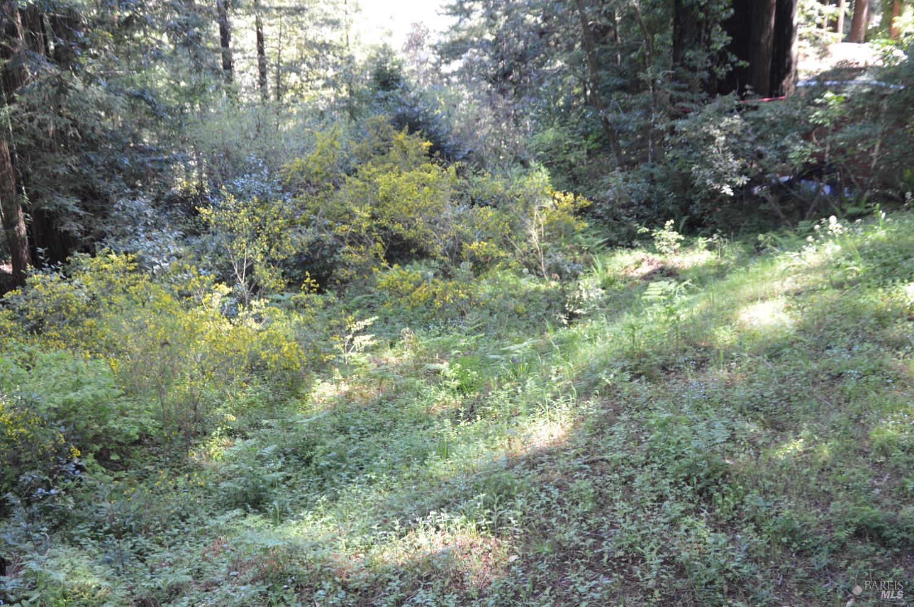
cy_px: 304
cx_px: 457
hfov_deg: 53.2
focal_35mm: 36
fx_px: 913
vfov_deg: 36.8
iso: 400
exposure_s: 1/60
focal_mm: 24
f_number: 4
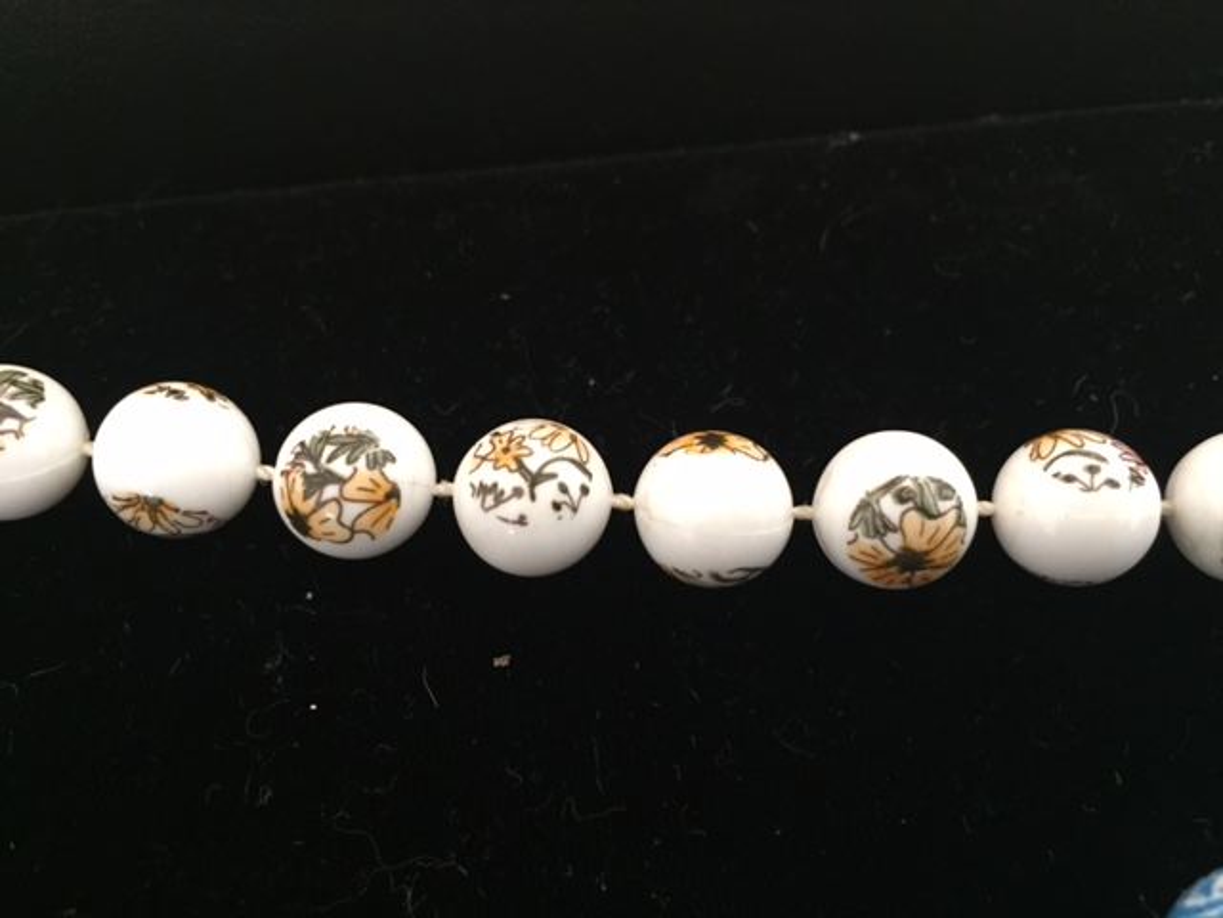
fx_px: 1025
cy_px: 459
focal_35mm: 29
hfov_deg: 61.7
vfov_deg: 48.2
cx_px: 612
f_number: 2.2
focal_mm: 4.15
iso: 250
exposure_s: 1/20
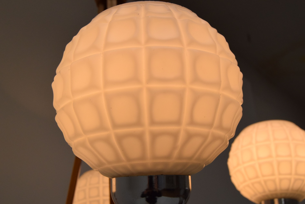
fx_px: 382
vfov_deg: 29.9
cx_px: 152
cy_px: 102
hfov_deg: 43.6
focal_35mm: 45
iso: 1600
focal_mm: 30
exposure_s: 1/500
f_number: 11
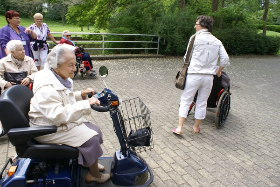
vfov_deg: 47.9
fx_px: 210
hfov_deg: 67.4
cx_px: 140
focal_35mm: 27
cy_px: 94
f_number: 8
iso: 100
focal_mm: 18
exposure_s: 1/80
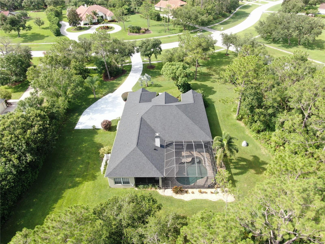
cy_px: 122
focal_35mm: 24
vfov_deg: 56.8
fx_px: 225
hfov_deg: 71.6
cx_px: 162
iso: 100
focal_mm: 4.39
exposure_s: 1/320
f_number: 2.8
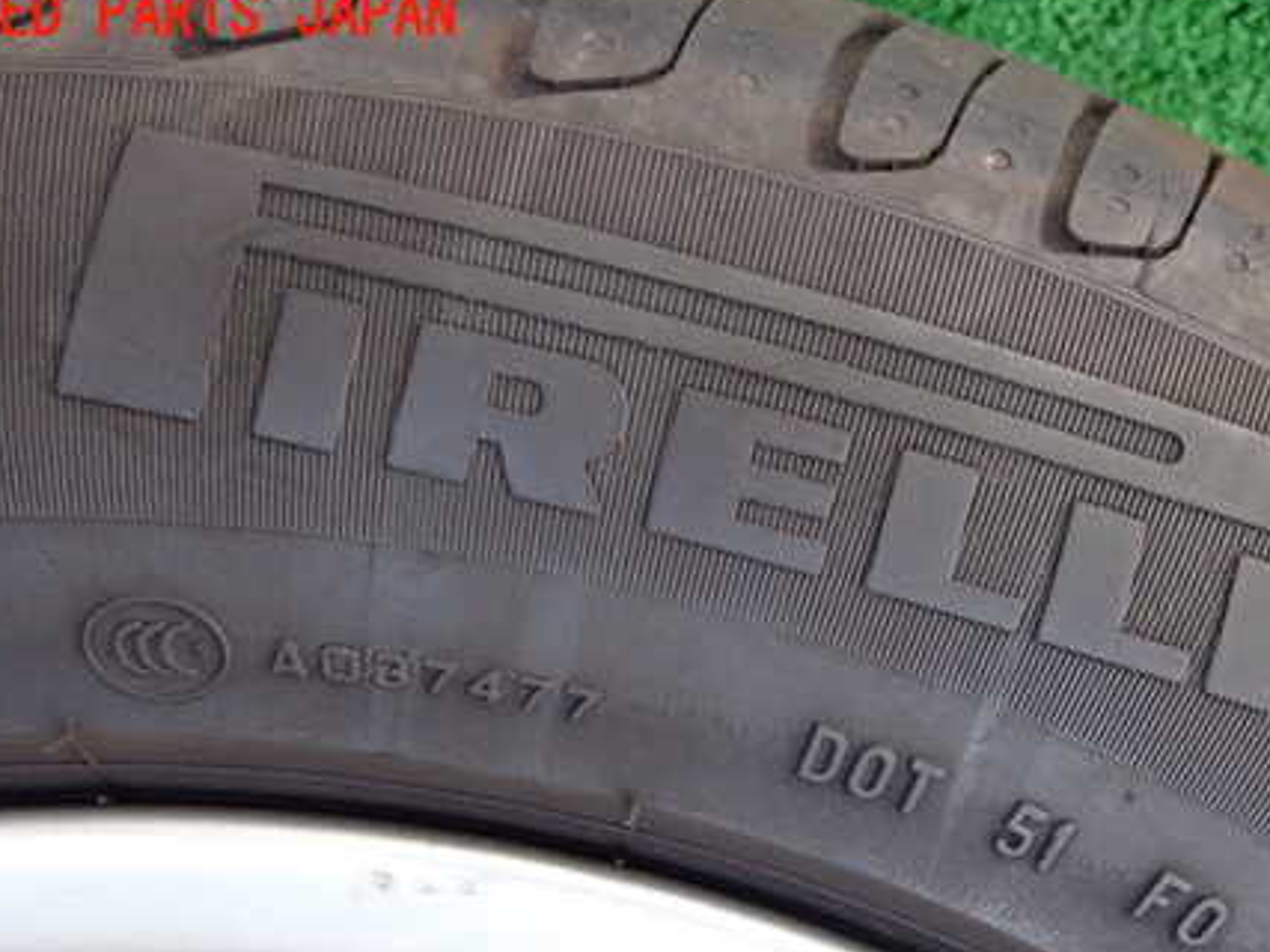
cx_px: 809
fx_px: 1651
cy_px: 649
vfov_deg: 31.9
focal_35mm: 45
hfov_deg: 41.7
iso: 640
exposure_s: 1/125
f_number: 2.4
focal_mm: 5.79
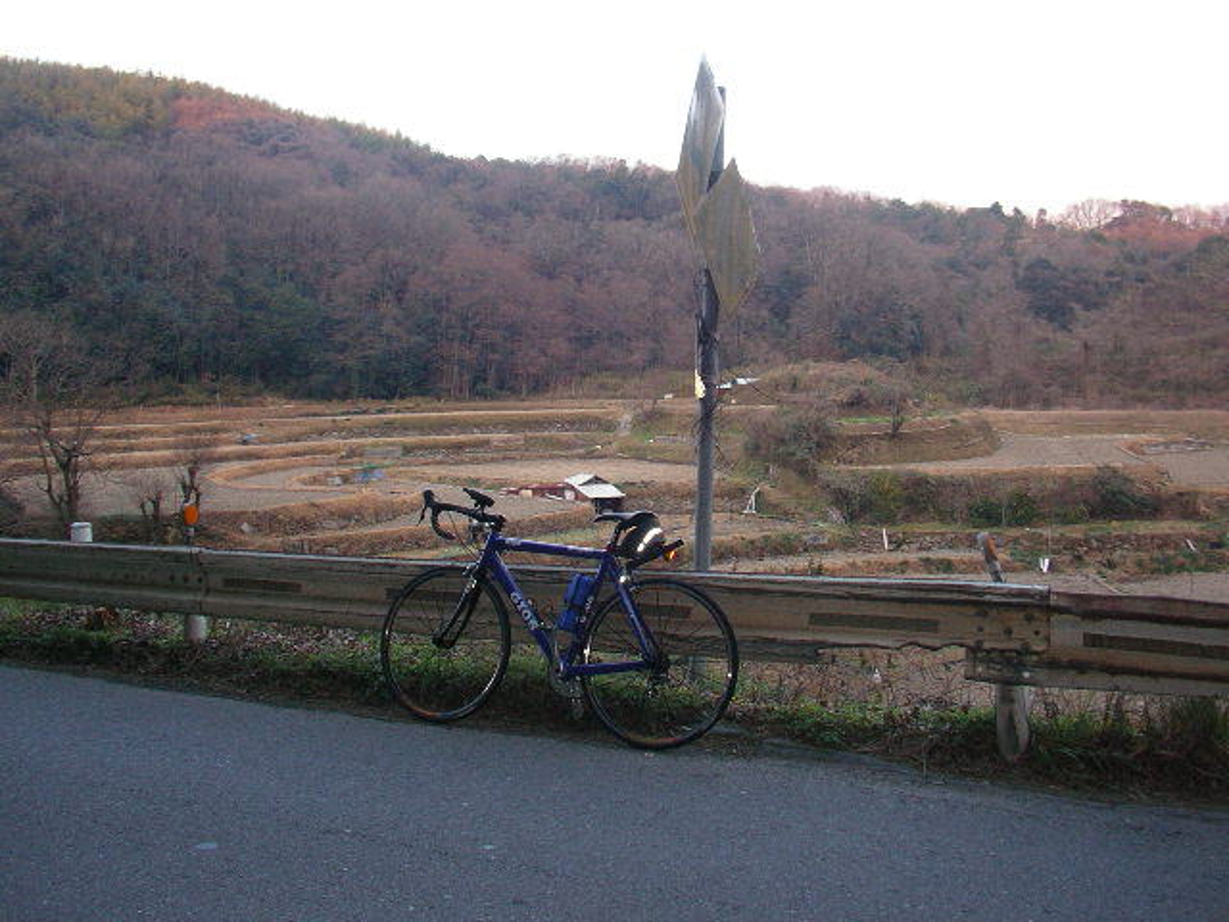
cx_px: 614
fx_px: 1314
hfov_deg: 50.1
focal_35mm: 37
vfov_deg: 38.7
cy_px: 461
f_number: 2.8
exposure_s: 1/60
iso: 100
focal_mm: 5.7
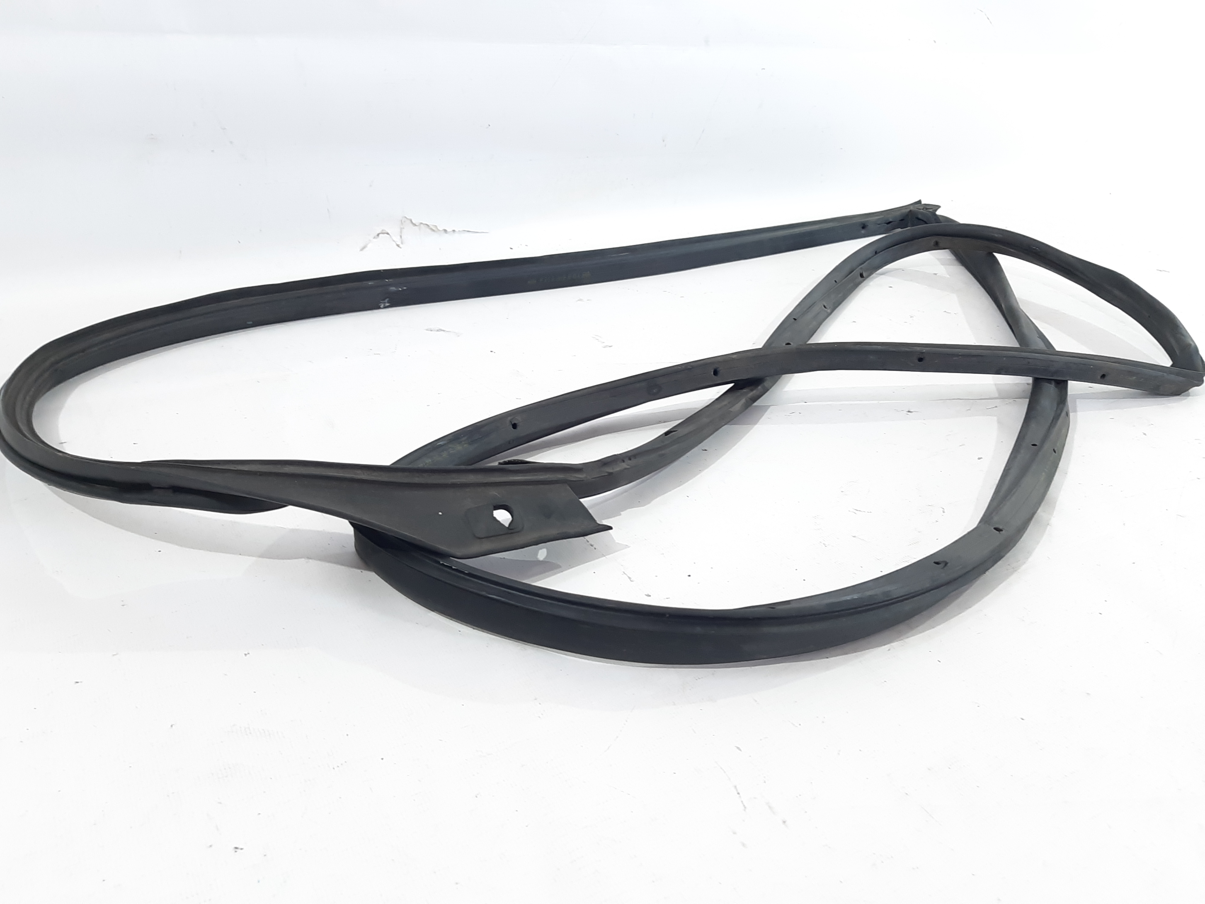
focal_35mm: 27
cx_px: 602
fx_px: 940
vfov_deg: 51.4
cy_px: 452
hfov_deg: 65.3
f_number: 1.7
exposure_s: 1/50
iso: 125
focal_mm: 3.93
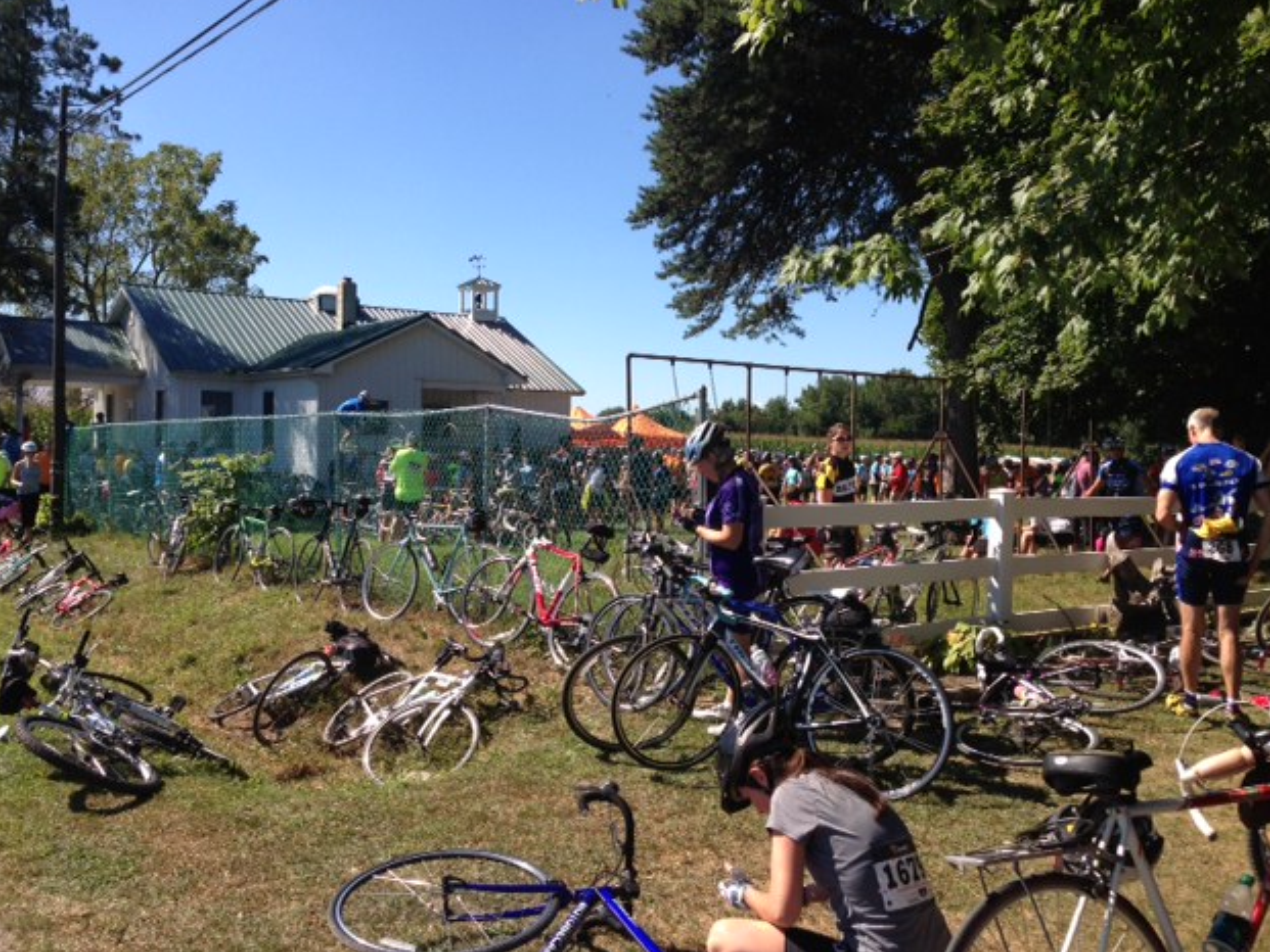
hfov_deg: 53.9
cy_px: 476
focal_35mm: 34
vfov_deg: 41.8
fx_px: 1248
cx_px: 620
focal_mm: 4.13
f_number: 2.4
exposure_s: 1/1232
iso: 50
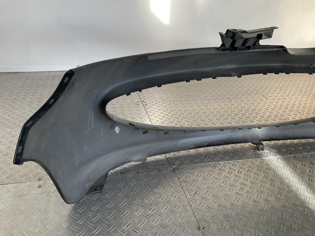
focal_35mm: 29
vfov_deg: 48.2
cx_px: 158
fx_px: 264
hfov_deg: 61.7
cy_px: 118
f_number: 1.8
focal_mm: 3
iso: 16
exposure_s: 1/111
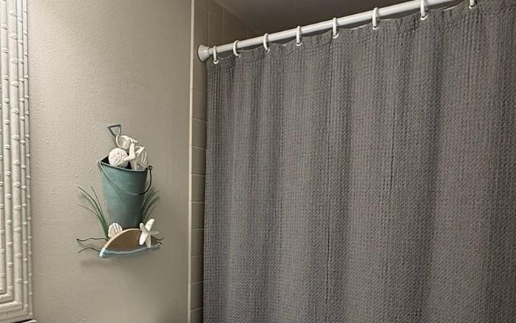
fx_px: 478
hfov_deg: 56.2
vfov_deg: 36.3
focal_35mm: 34
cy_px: 245
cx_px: 200
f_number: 2.2
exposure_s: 1/120
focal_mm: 2.22
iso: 250
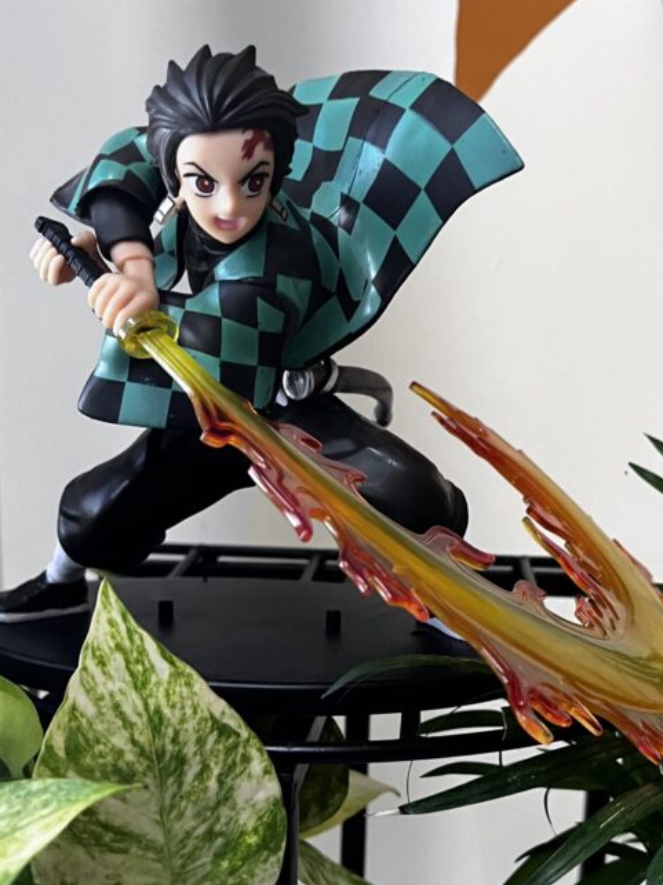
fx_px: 690
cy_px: 435
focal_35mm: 27
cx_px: 339
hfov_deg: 51.3
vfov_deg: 65.3
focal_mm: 5.1
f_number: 1.6
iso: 250
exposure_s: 1/50
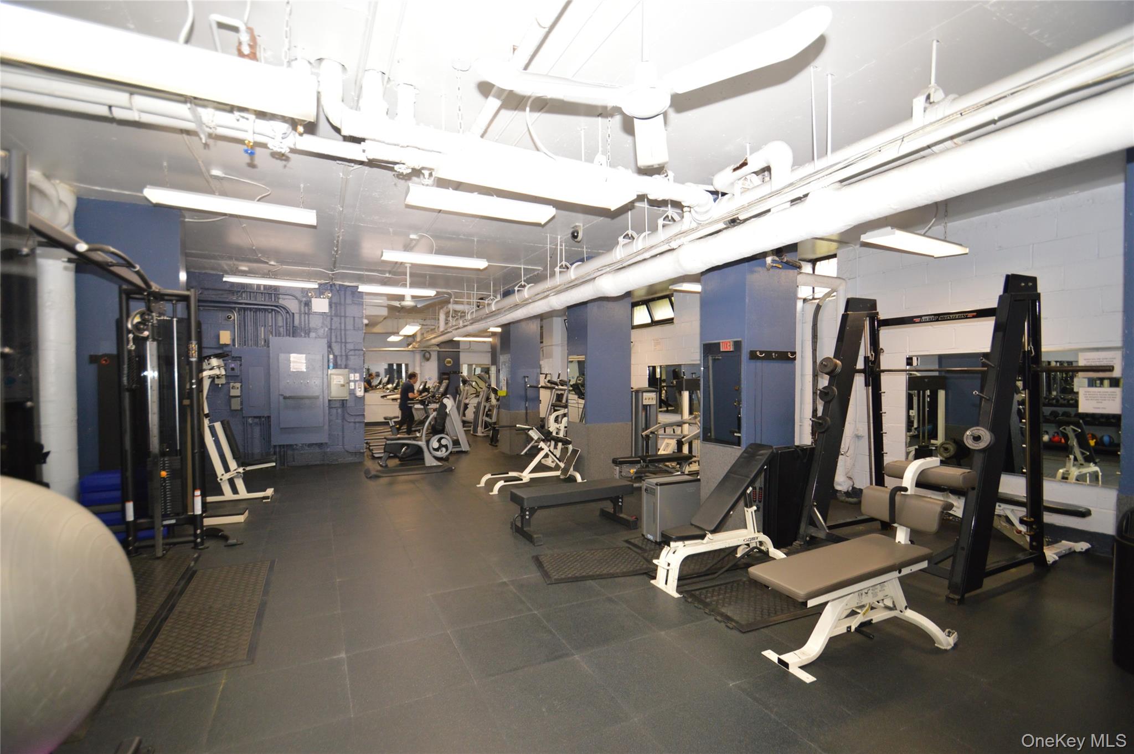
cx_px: 567
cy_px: 377
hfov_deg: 100.4
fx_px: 472
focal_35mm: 15
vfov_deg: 77.2
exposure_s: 1/60
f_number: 3.5
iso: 640
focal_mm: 10
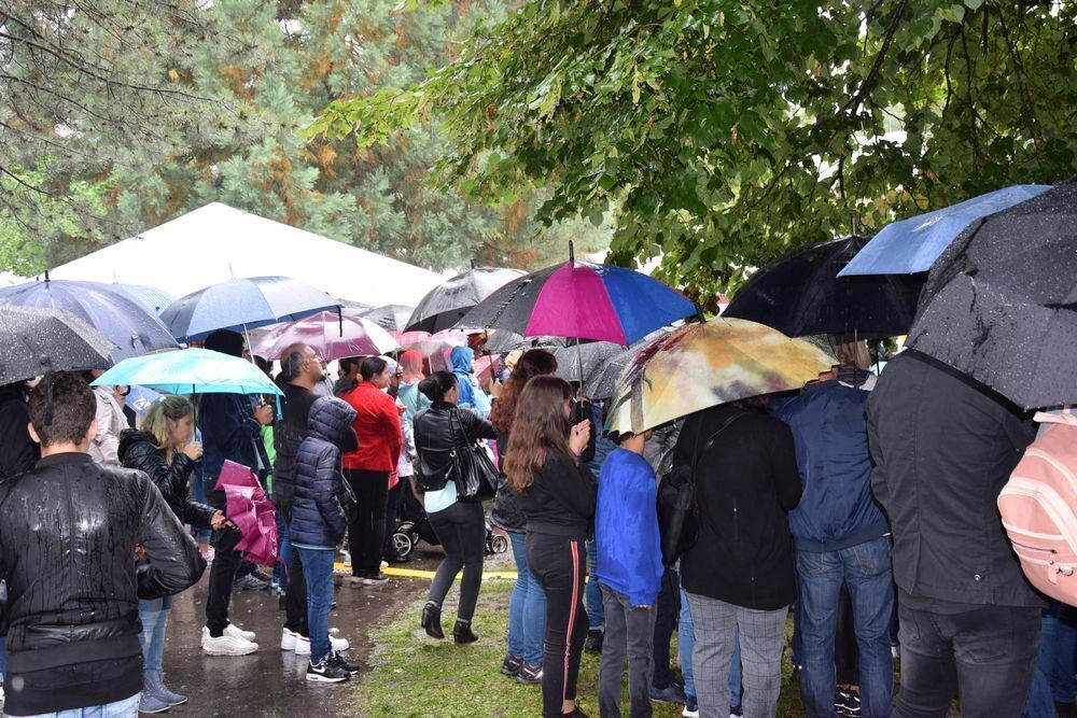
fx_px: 1436
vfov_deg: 28.1
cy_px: 359
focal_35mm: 48
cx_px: 538
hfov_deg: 41.1
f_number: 5
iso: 800
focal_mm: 32
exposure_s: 1/100
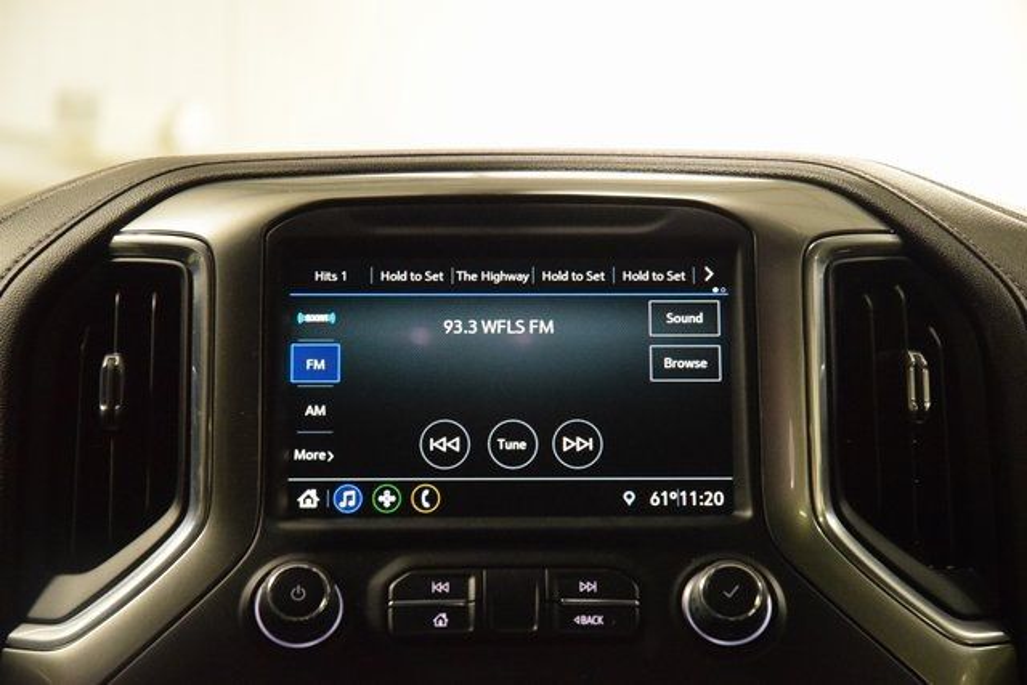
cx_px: 514
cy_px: 342
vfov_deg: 13.0
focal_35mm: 105
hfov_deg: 19.5
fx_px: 2996
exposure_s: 1/100
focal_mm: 70
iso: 6400
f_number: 4.5
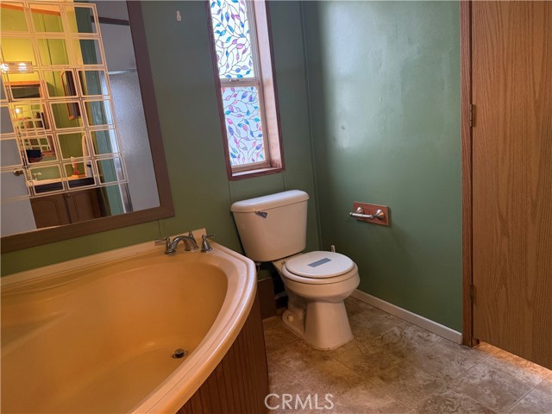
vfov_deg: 56.8
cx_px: 276
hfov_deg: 71.6
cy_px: 207
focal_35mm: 24
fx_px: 383
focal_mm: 6.76
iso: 320
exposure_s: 1/120
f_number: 1.78
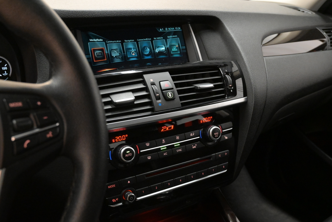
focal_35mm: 36
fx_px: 332
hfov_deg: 53.1
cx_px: 166
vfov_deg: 36.9
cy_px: 111
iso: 6400
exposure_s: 1/100
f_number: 5
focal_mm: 24
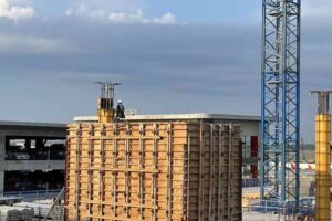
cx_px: 248
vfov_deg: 18.9
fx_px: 664
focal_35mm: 72
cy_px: 102
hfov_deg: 27.7
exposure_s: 1/2203
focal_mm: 5.1
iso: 32
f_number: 1.6
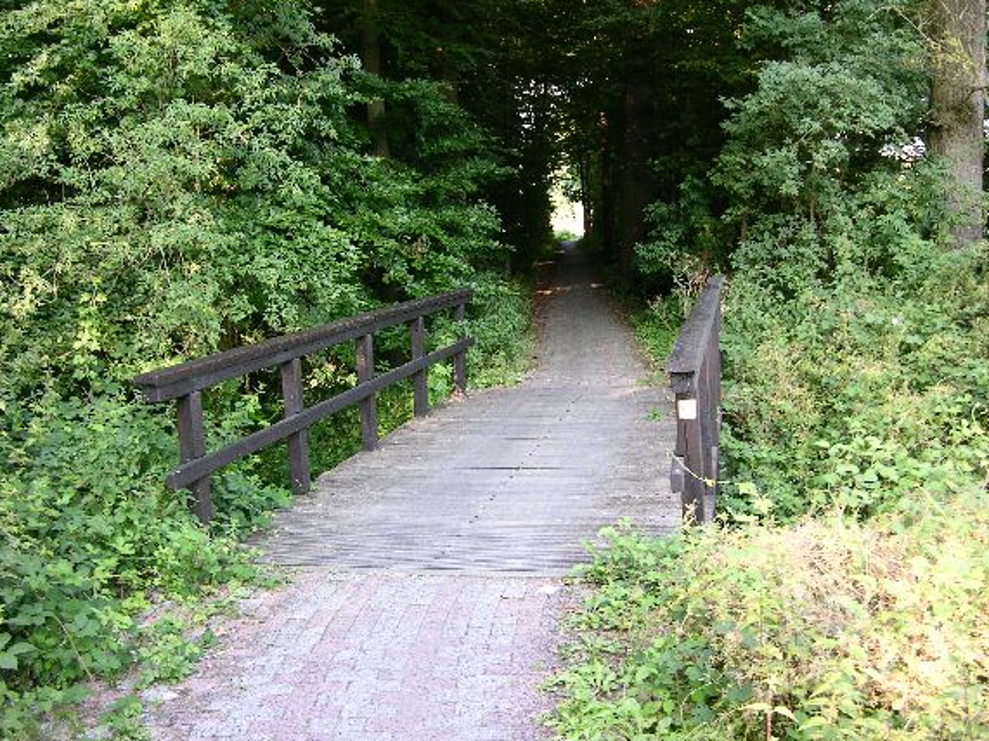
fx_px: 1028
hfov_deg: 51.4
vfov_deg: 39.6
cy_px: 372
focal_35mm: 36
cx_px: 507
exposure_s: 1/14.1
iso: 50
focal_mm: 8.9
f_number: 2.8
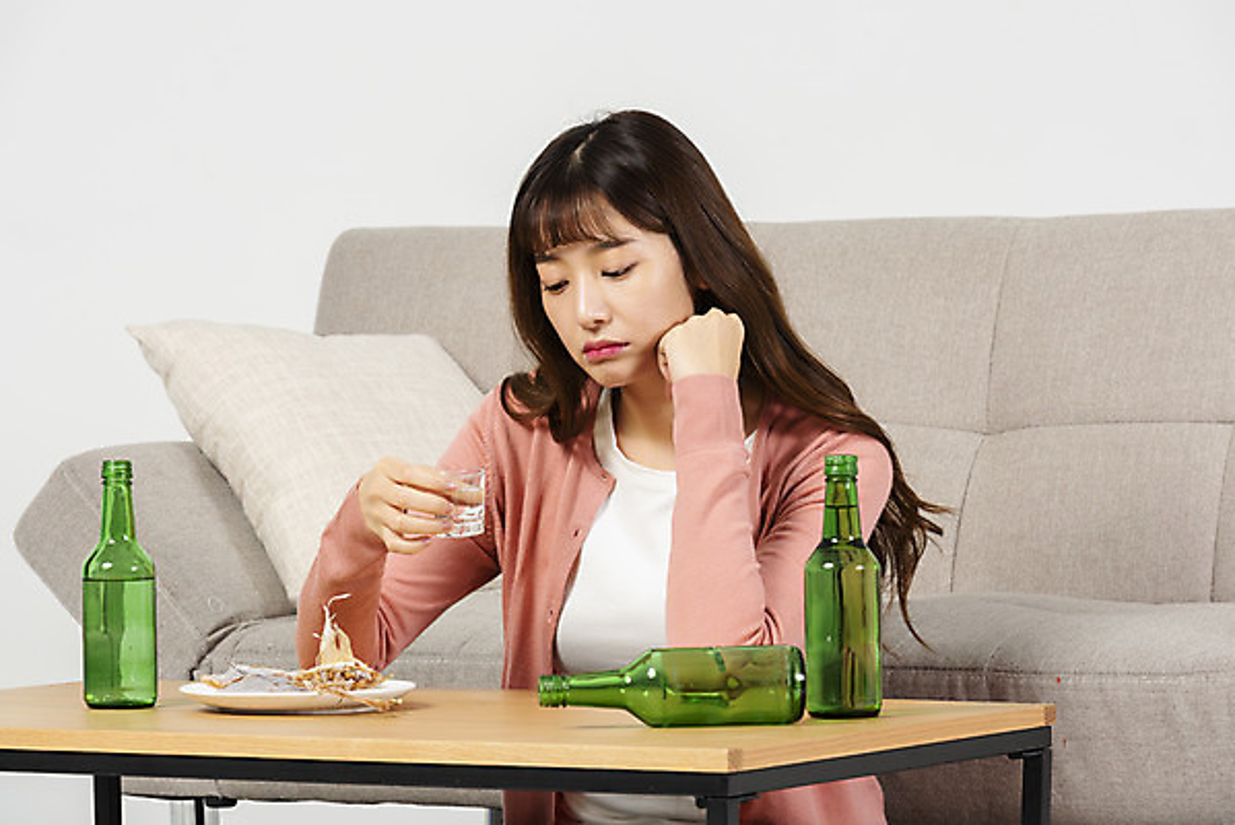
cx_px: 618
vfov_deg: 7.9
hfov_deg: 11.7
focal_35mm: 175
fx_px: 6006
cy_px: 412
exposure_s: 1/125
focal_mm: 175
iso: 100
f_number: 11
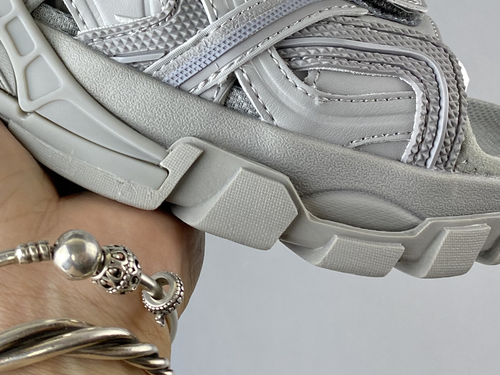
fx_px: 895
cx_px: 103
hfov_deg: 30.5
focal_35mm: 62
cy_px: 4
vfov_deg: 22.8
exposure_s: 1/100
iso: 80
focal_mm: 4.25
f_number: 1.8
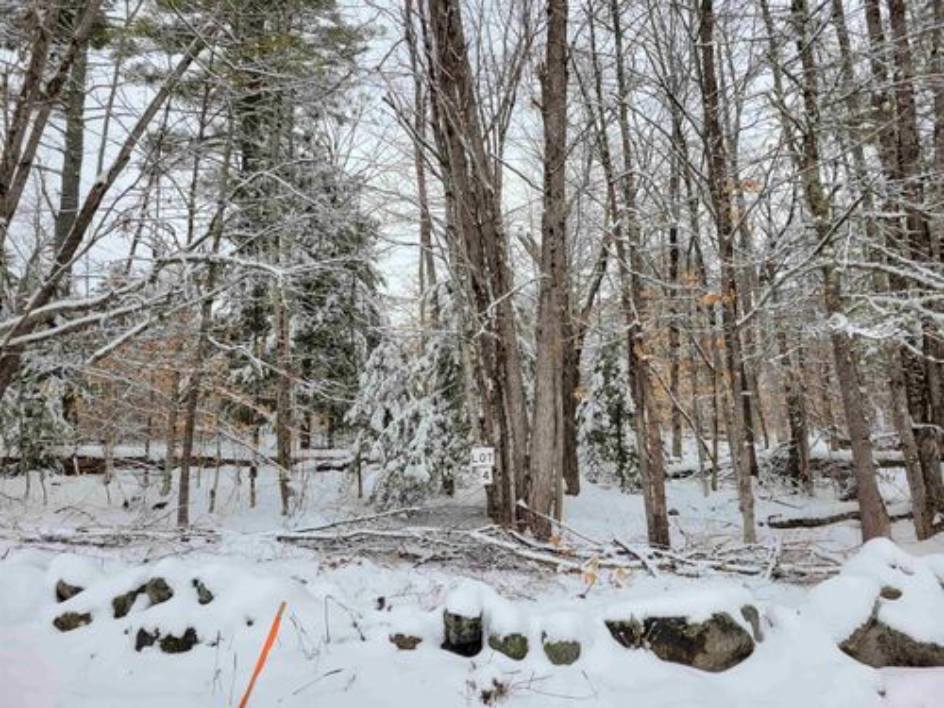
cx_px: 472
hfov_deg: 67.3
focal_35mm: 26
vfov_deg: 53.1
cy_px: 354
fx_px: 709
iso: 40
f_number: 1.8
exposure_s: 1/621
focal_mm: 5.4
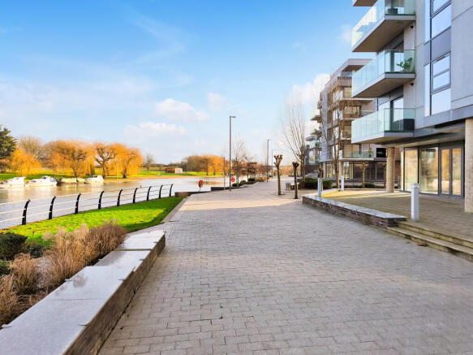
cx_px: 236
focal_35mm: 23
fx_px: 314
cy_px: 178
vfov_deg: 58.9
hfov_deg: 73.9
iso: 80
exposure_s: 1/5106
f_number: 1.6
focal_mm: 6.57
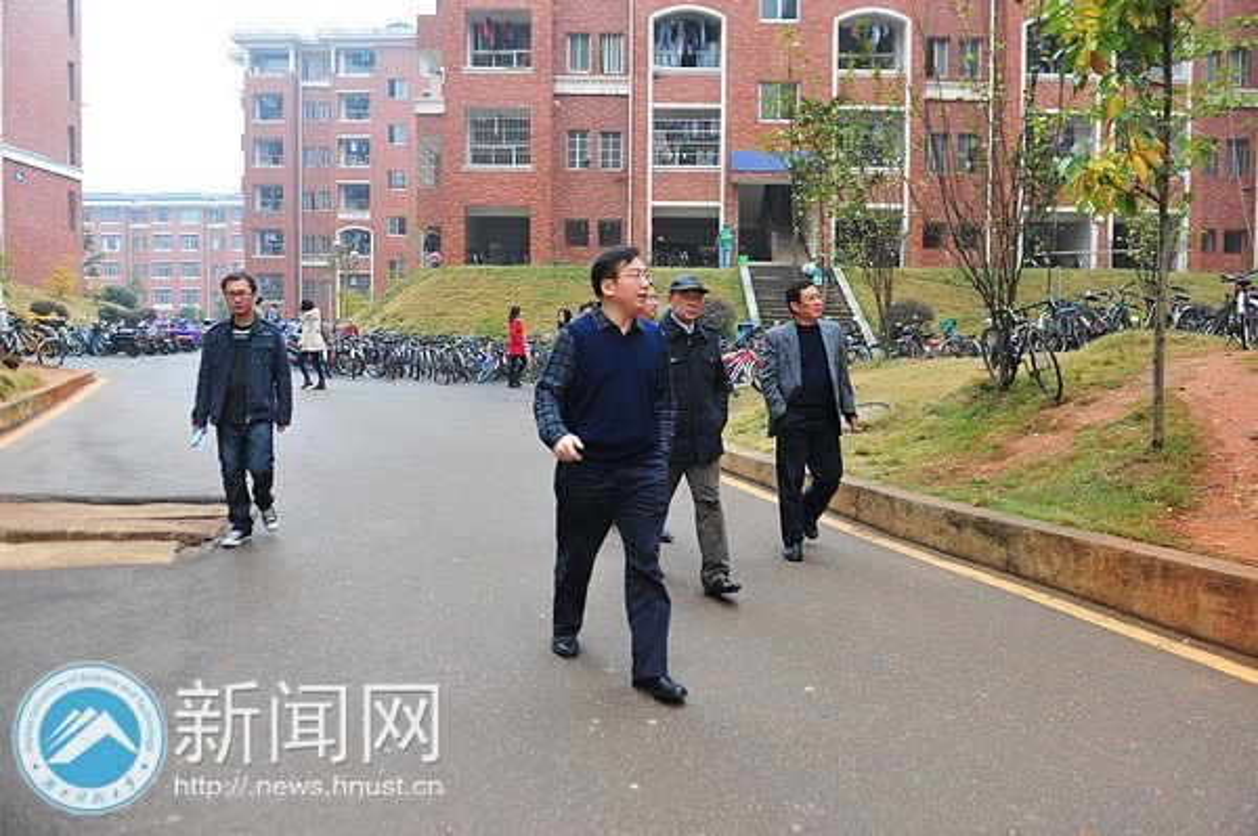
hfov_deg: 69.4
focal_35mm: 26
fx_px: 908
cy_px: 418
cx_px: 629
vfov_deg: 49.5
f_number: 4
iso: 400
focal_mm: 26
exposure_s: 1/250
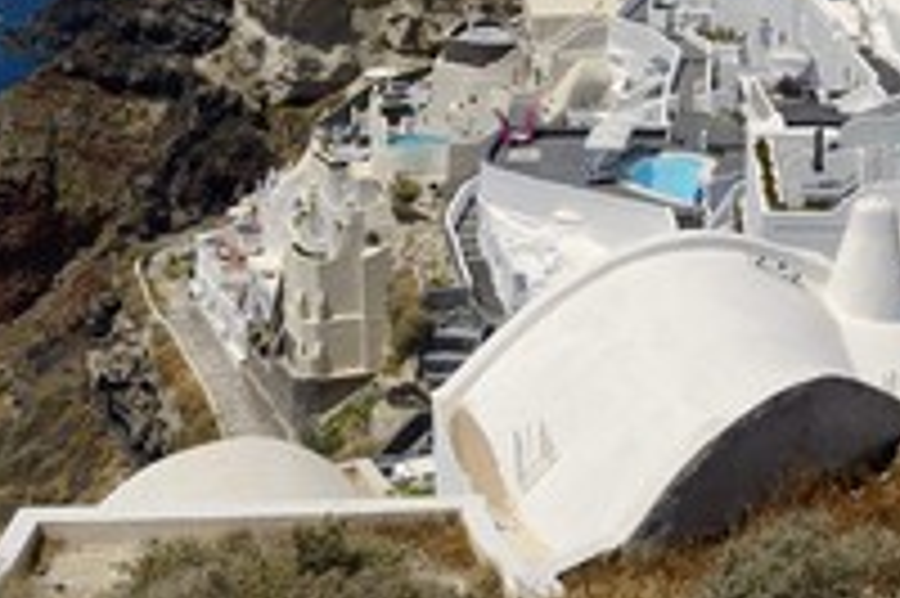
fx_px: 1524
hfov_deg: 32.5
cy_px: -18
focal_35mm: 61
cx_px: 644
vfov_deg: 21.4
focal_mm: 29
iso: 100
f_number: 13
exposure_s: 1/200
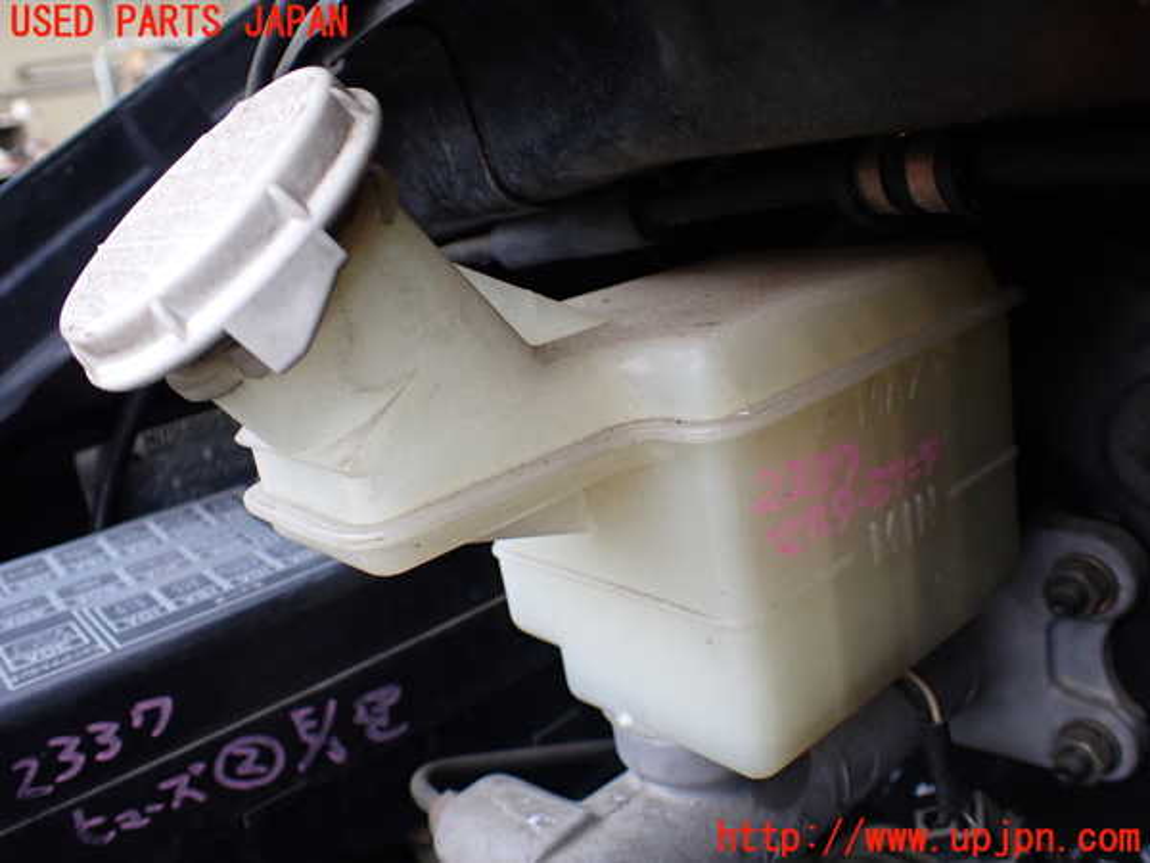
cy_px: 432
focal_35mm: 30
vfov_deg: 46.8
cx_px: 575
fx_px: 997
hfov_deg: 60.0
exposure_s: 1/125
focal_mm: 5.4
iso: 200
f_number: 2.3
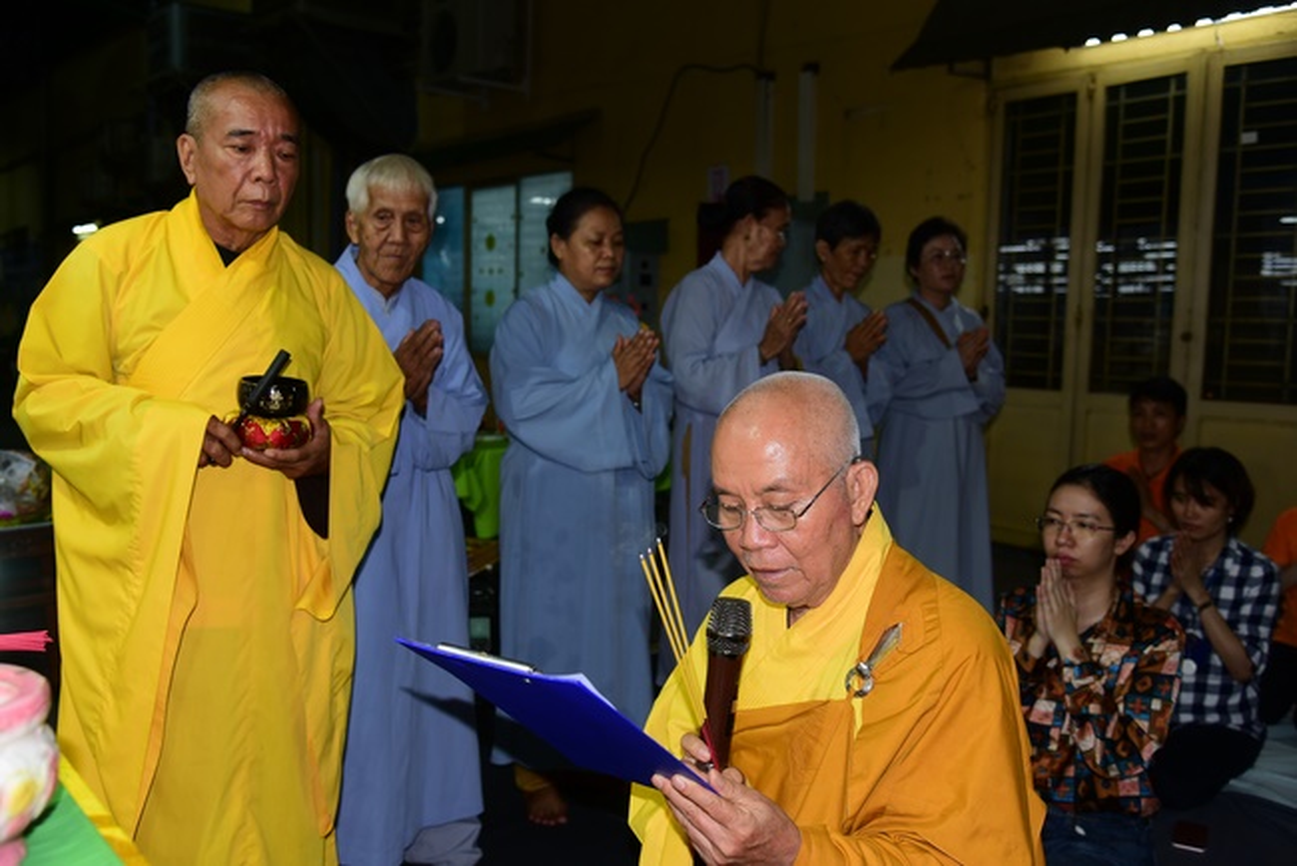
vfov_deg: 41.2
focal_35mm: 32
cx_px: 648
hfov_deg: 58.7
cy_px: 433
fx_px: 1153
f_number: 4
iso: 320
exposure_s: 1/60
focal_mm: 32
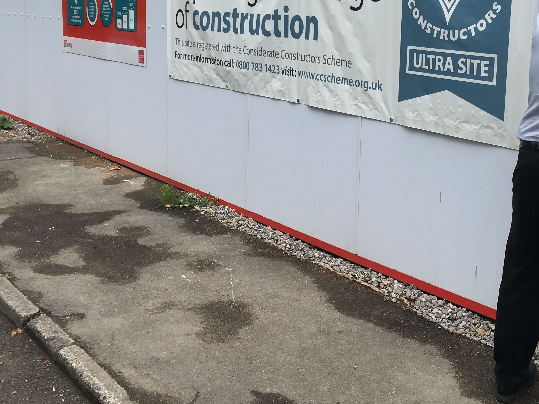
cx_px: 361
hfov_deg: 39.2
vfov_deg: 29.8
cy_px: 98
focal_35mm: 48
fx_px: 747
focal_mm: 4.15
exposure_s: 1/938
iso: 25
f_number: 2.2
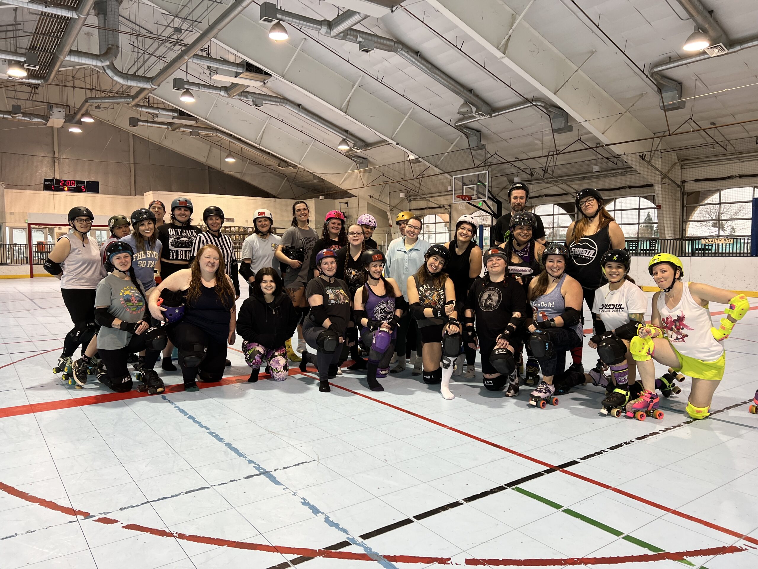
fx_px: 569
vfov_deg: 53.1
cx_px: 379
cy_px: 284
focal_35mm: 26
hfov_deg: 67.3
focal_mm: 5.7
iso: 125
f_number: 1.5
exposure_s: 1/120
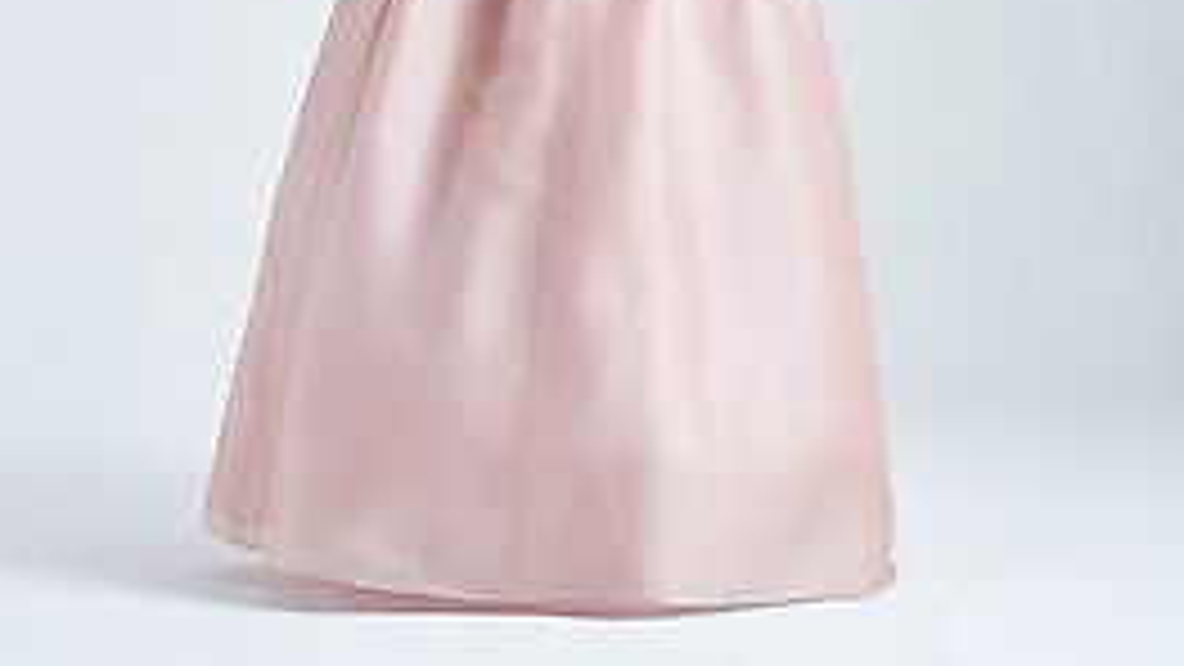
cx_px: 597
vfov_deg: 8.7
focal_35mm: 137
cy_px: -212
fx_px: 4302
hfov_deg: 15.7
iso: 100
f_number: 11
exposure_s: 1/125
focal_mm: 86
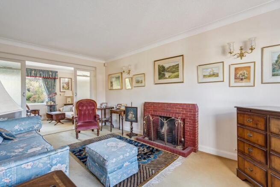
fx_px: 124
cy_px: 94
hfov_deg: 96.7
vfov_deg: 73.8
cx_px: 140
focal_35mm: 16
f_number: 5.6
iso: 320
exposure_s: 1/8
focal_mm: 16
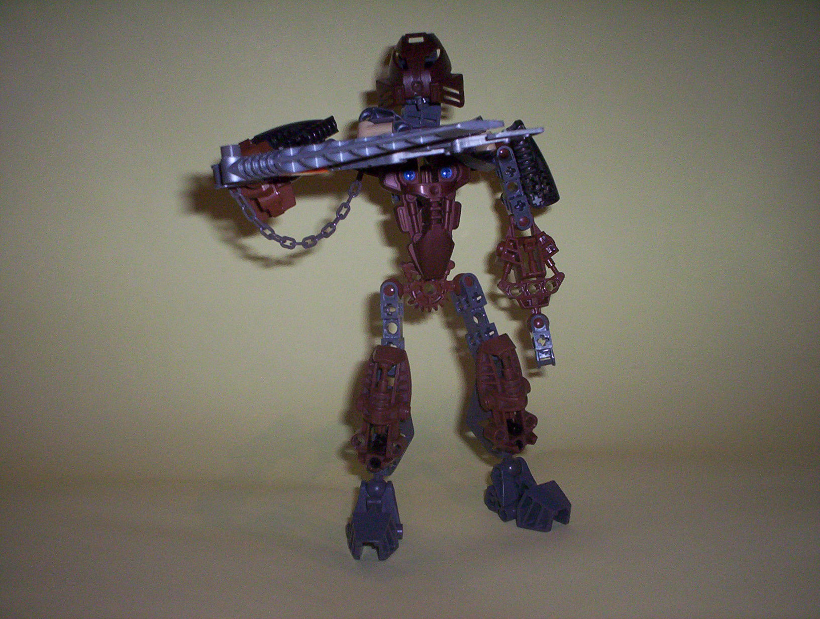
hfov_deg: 48.9
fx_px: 902
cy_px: 310
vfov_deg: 37.9
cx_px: 410
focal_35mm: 38
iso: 140
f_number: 4.5
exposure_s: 1/60
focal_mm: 4.99
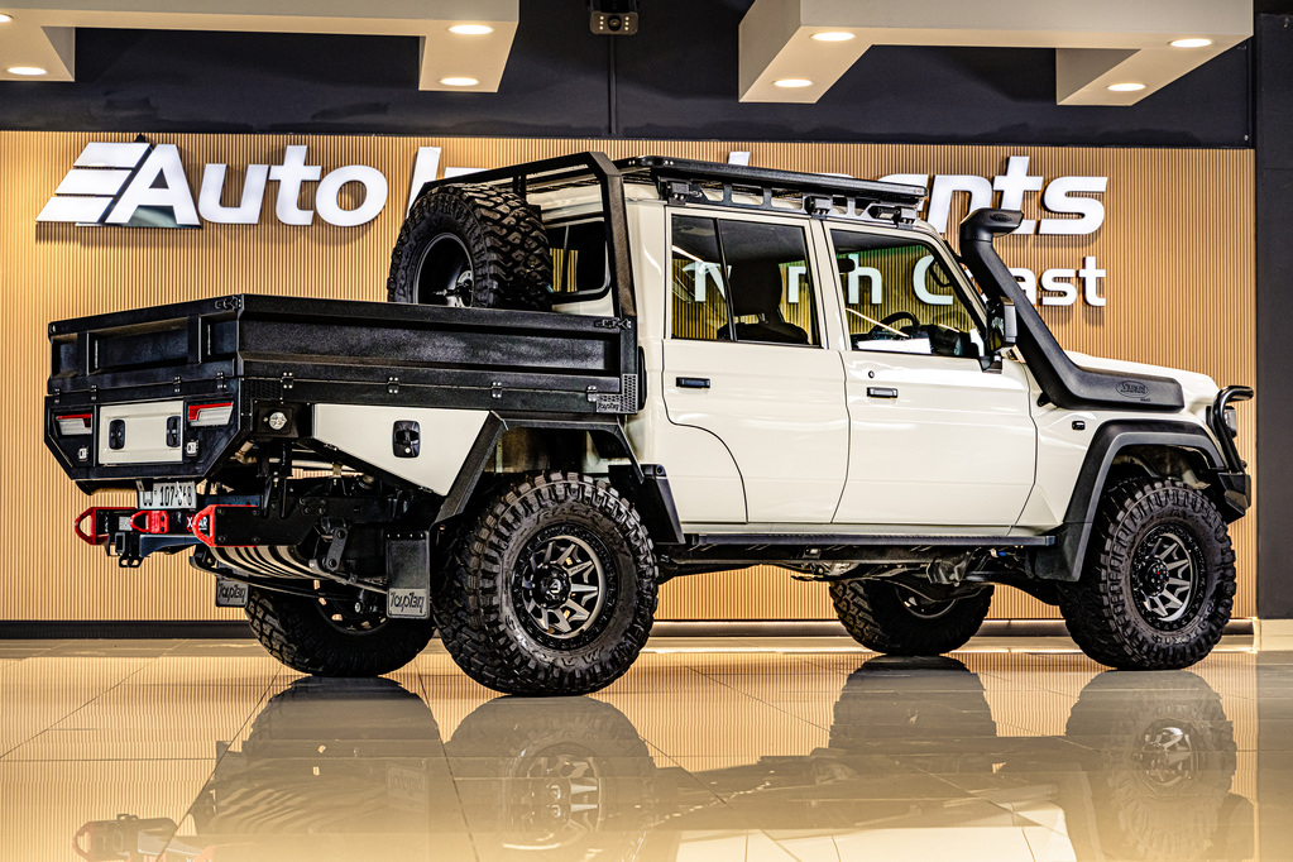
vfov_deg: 18.2
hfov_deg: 27.0
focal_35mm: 75
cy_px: 431
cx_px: 646
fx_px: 2694
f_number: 4.5
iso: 640
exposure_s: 1/125
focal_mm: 75
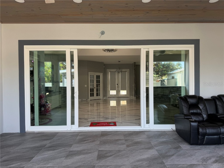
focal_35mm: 24
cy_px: 84
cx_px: 112
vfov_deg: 56.8
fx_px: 155
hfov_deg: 71.6
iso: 80
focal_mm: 6.76
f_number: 1.78
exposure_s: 1/158
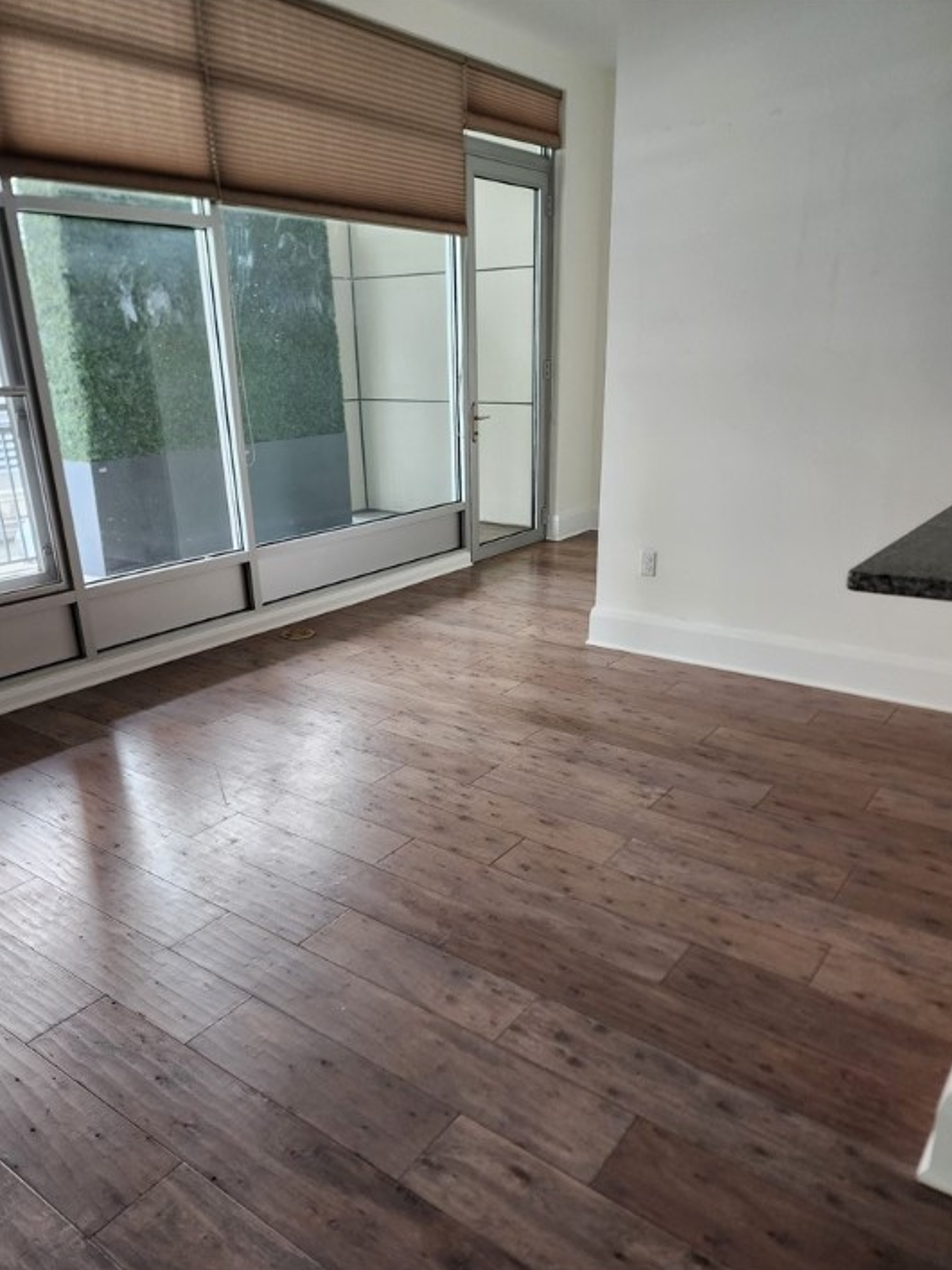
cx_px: 460
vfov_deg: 69.3
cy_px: 684
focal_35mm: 25
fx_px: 917
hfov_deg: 54.9
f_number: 1.8
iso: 320
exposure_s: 1/120
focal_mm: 6.4
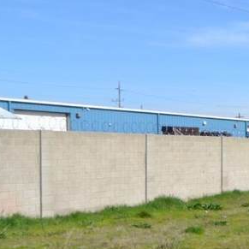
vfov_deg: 23.6
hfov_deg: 18.6
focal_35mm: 73
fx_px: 593
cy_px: 172
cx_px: 446
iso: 100
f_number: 8
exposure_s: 1/250
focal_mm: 13
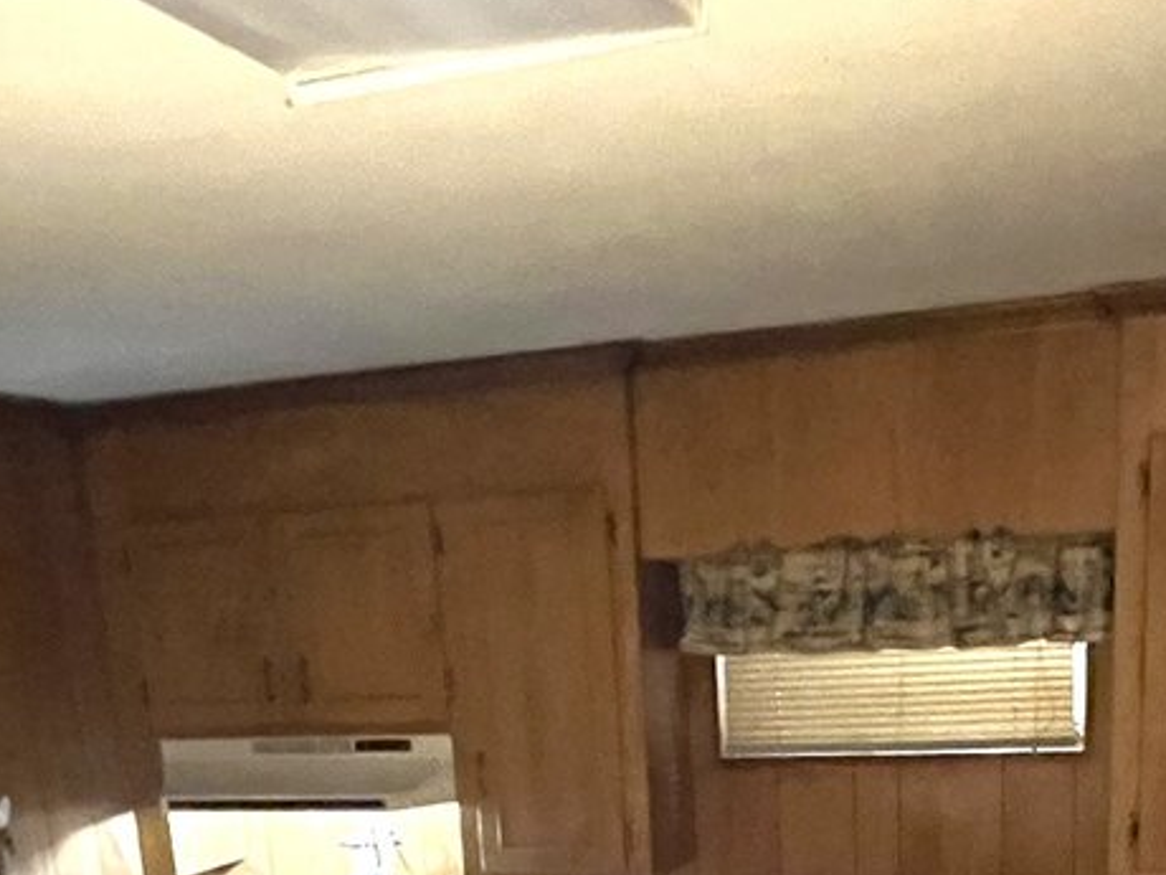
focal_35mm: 46
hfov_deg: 41.2
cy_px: 1016
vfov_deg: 28.0
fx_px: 1549
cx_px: 660
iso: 1600
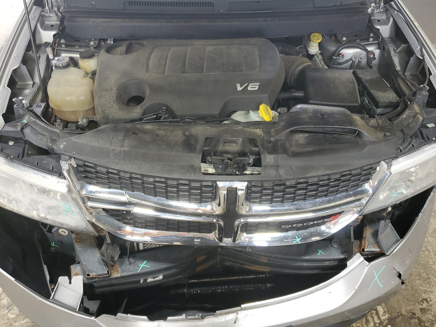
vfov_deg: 49.7
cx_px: 225
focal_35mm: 28
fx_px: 353
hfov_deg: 63.4
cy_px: 151
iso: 142
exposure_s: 1/60.2
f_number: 1.5
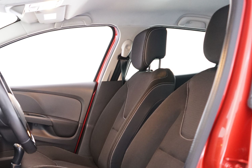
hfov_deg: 40.5
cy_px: 141
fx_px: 329
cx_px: 56
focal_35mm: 47
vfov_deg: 27.9
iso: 2000
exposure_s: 1/13
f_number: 3.5
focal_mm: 28
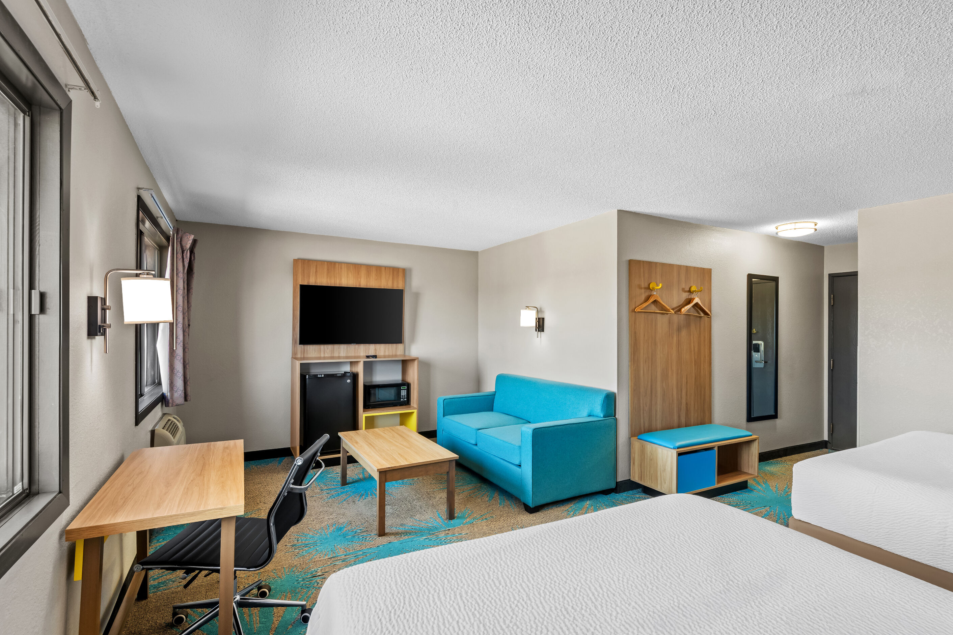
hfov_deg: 93.2
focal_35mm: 17
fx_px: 450
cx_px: 496
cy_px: 326
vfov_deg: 70.4
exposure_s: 1/1.67
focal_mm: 16
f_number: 9
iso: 200
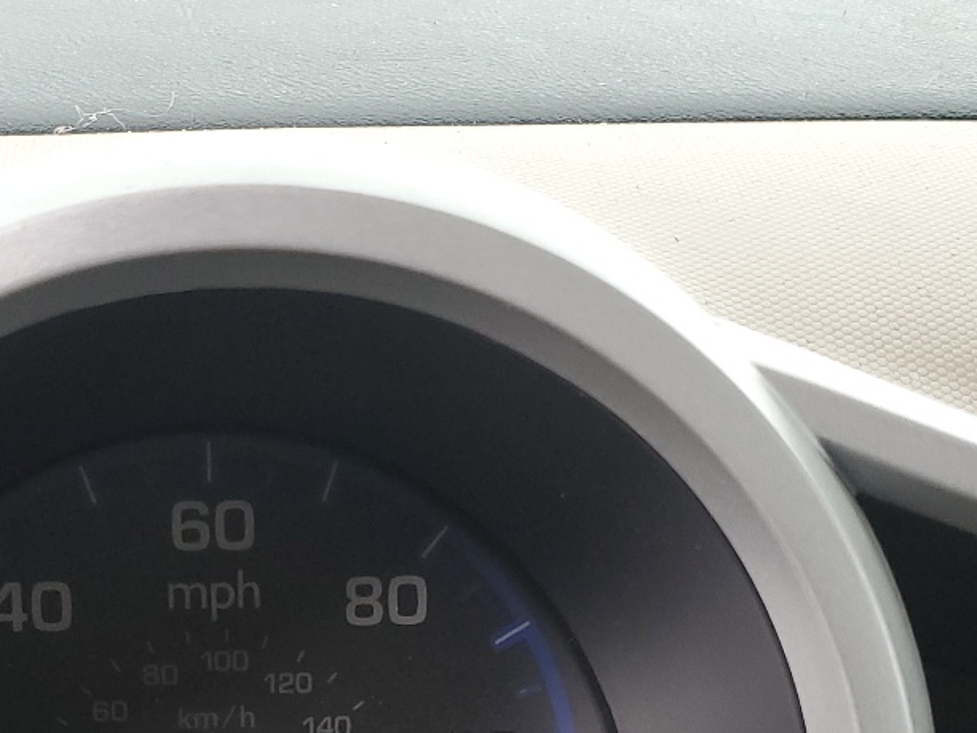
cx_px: 302
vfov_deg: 20.6
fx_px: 1919
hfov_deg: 28.3
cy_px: 810
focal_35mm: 68
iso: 76
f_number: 1.5
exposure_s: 1/120
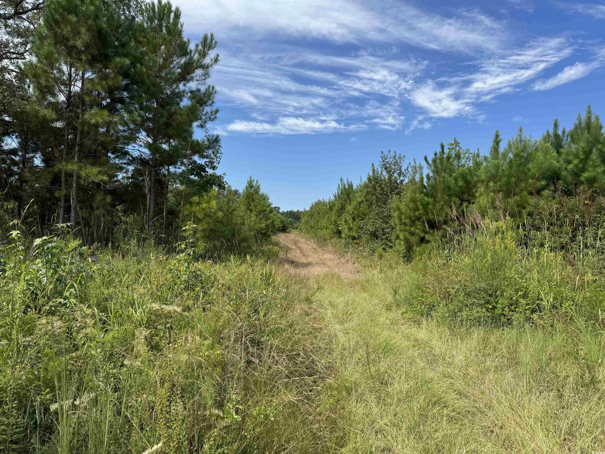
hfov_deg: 71.6
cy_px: 227
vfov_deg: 56.8
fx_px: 419
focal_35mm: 24
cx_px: 302
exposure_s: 1/3413
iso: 80
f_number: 1.78
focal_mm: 6.76
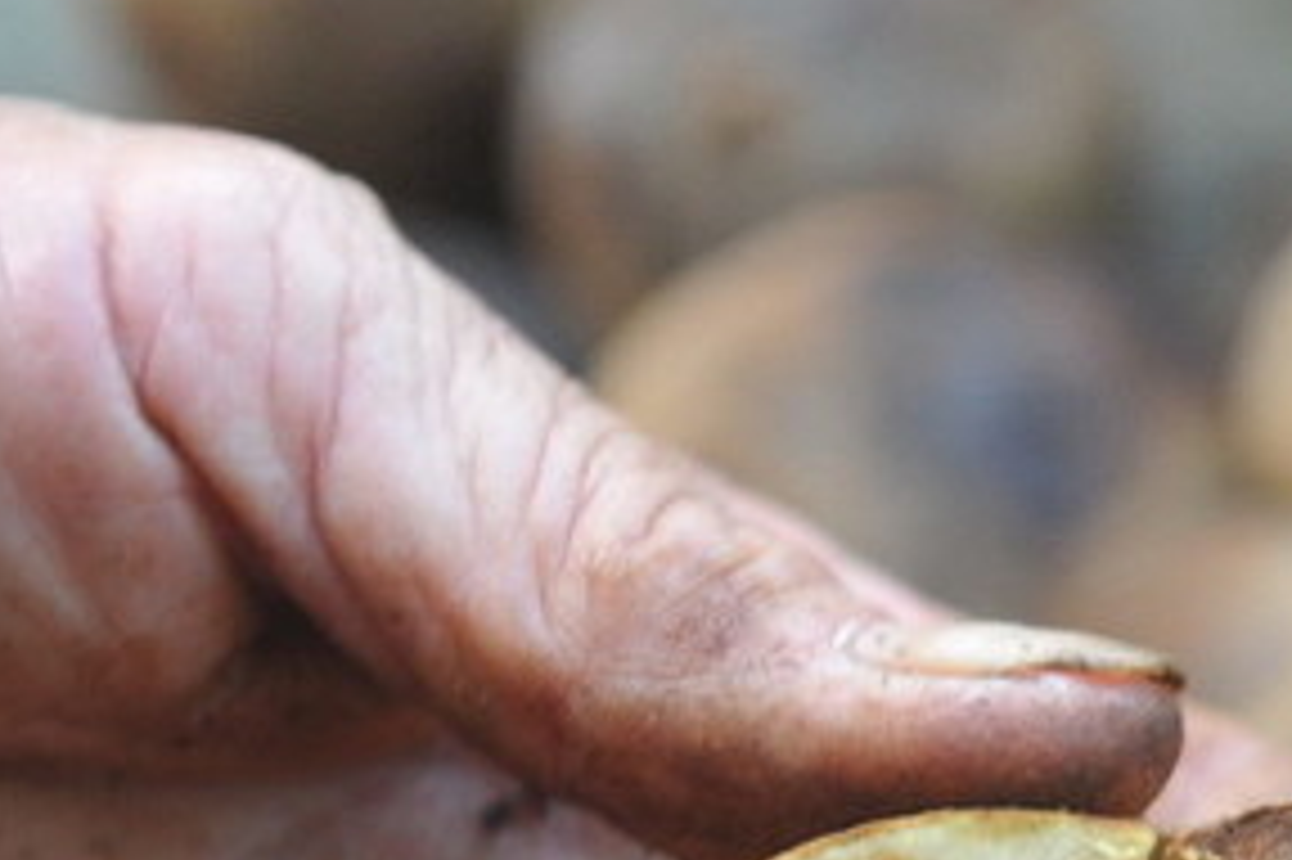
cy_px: 1403
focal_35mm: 259
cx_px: 2179
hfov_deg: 7.7
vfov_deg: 5.2
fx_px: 9290
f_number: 4.5
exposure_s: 1/200
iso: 1250
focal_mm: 62
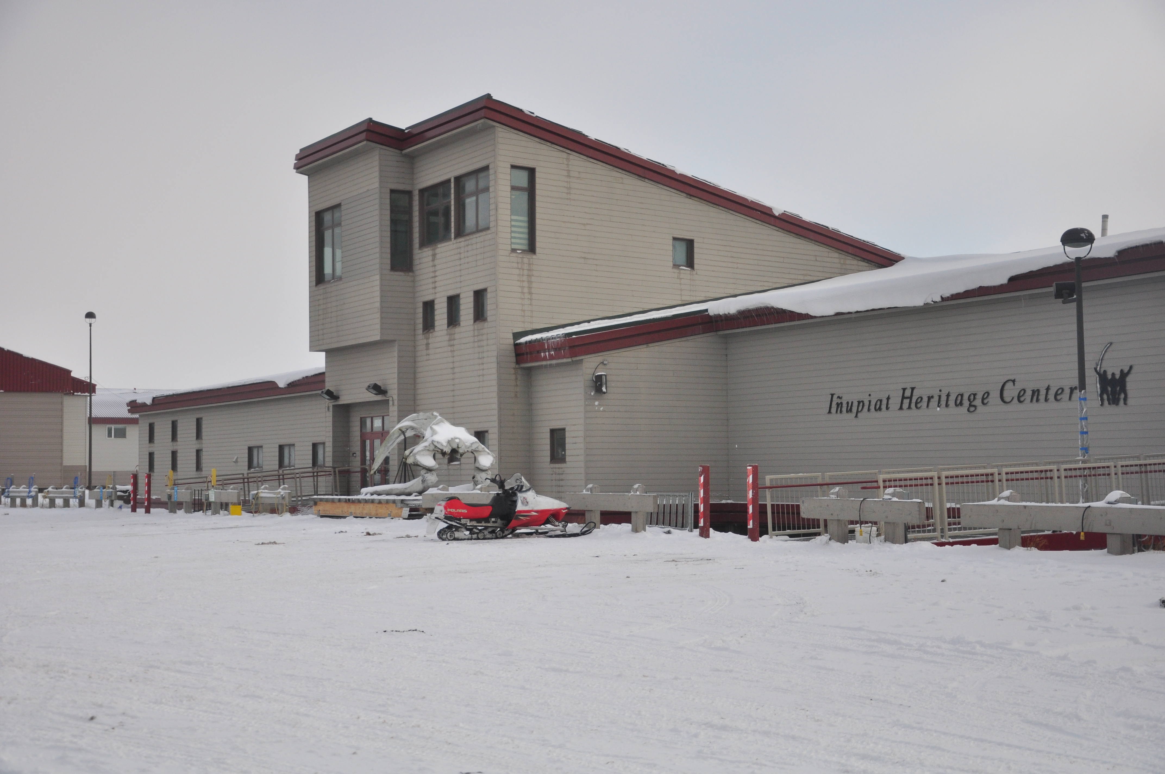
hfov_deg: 35.1
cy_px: 387
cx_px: 582
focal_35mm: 57
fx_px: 1842
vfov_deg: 23.7
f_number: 4.5
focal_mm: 38
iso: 400
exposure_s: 1/3200
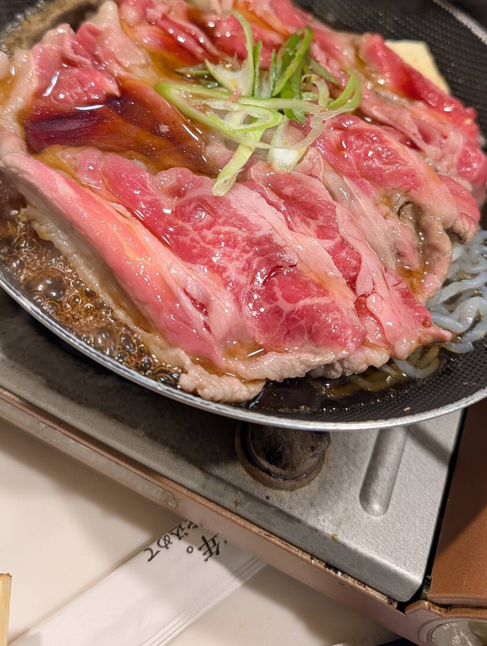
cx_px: 259
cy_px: 191
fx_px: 655
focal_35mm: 35
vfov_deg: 51.1
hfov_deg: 40.8
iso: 235
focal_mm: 6.9
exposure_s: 1/120
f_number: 1.68
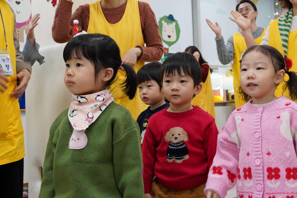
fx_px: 413
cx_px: 177
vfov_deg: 27.0
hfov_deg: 39.4
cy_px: 85
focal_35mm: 50
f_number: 7.1
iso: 2500
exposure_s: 1/80
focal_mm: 40
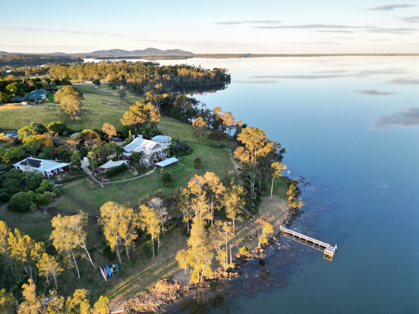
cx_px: 210
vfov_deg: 56.8
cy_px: 157
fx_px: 291
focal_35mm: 24
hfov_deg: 71.6
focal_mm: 6.72
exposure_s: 1/500
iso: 100
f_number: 1.7
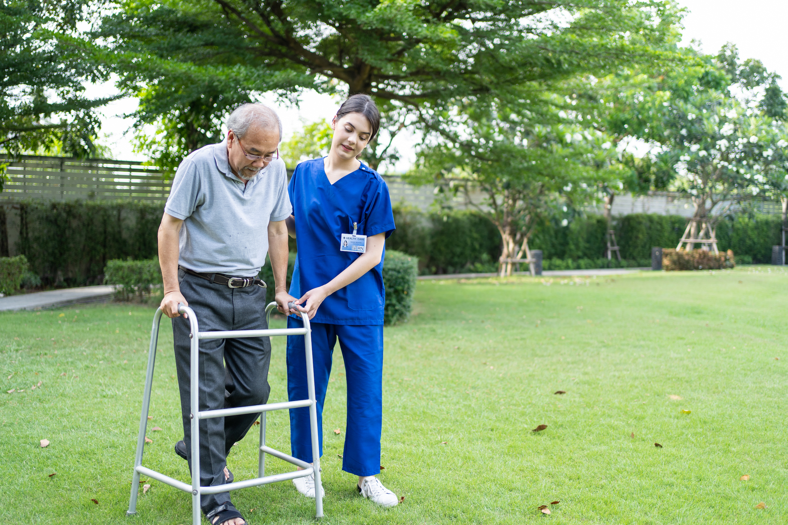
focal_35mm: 35
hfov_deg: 54.4
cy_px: 262
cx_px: 394
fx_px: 766
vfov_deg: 37.9
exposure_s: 1/800
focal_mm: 35
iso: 250
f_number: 2
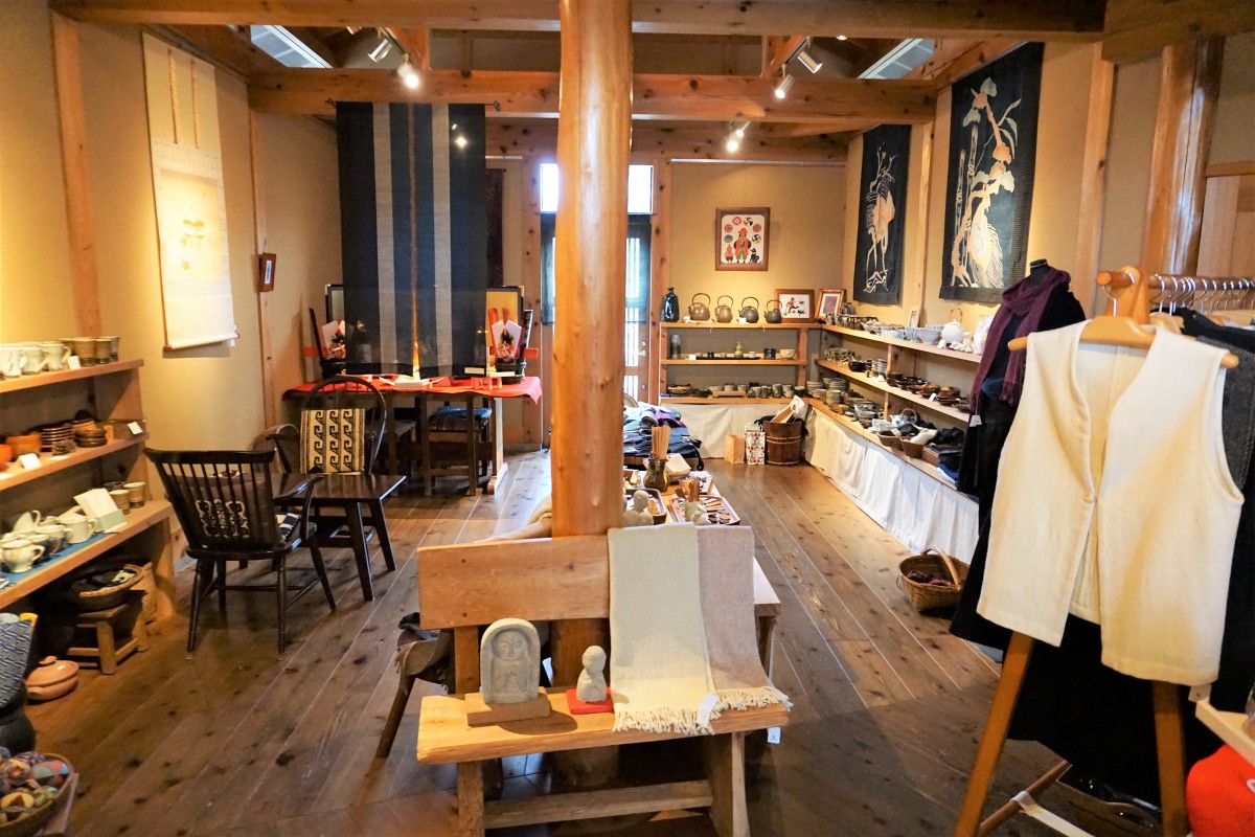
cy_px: 418
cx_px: 628
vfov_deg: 53.1
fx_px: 837
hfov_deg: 73.7
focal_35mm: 24
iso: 3200
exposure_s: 1/125
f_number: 3.5
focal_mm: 16
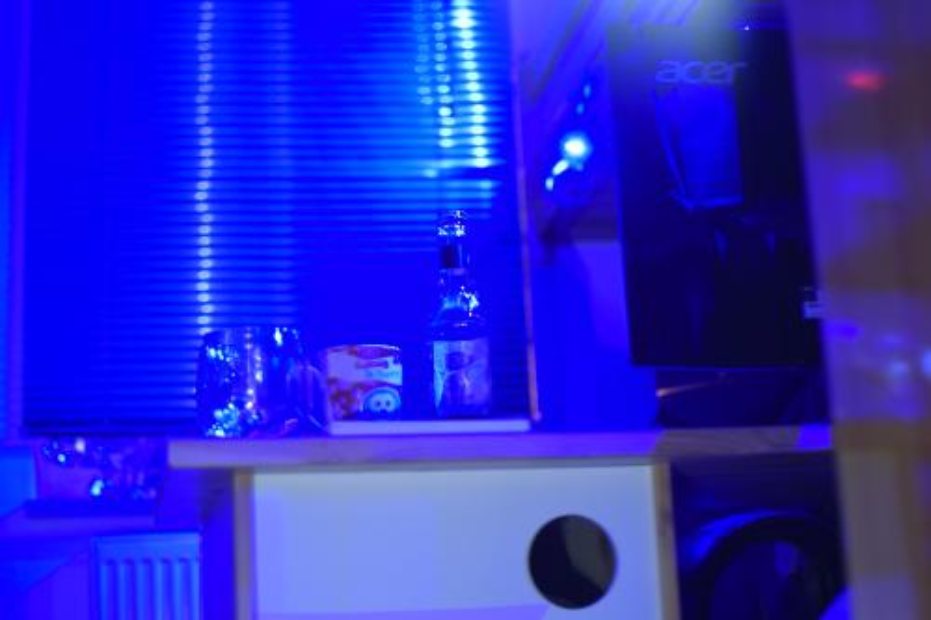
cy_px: 310
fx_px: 1357
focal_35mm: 52
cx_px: 466
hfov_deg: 37.9
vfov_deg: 25.7
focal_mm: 35
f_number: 1.8
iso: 100
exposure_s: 30.8
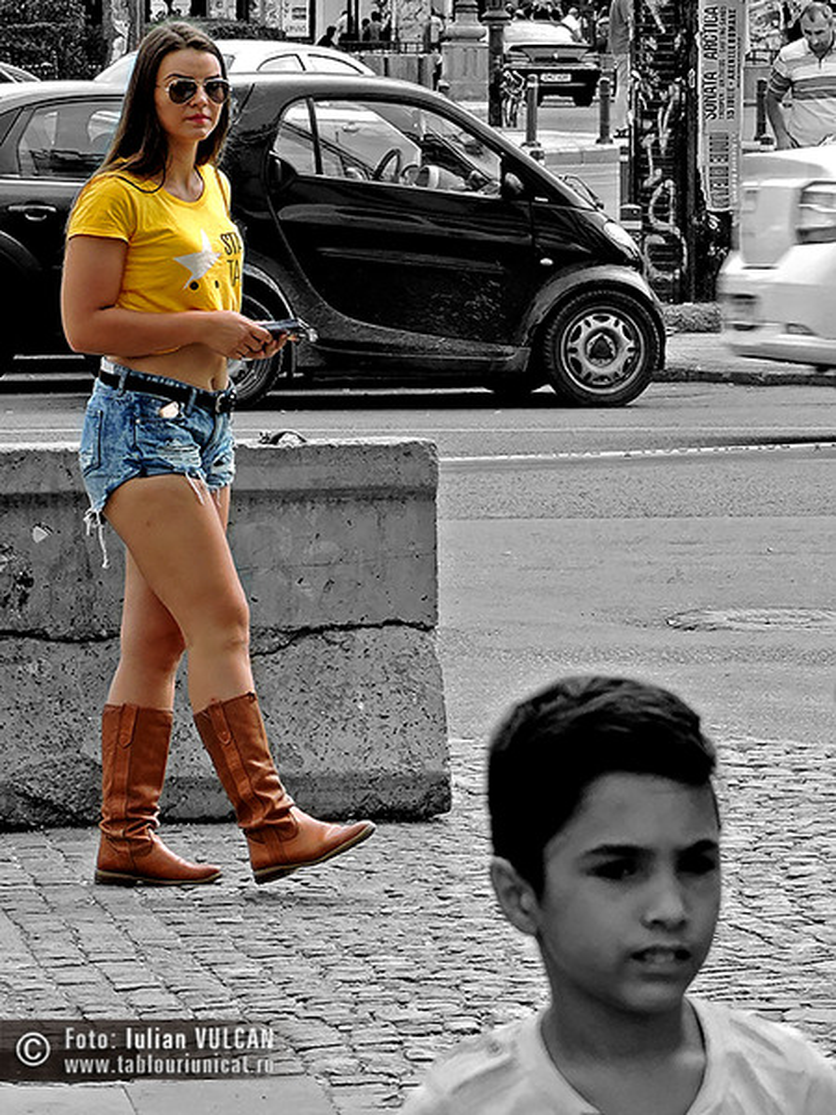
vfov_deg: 12.7
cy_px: 558
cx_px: 418
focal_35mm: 155
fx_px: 4991
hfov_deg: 9.6
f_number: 4.4
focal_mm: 27.6
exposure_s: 1/200
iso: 100
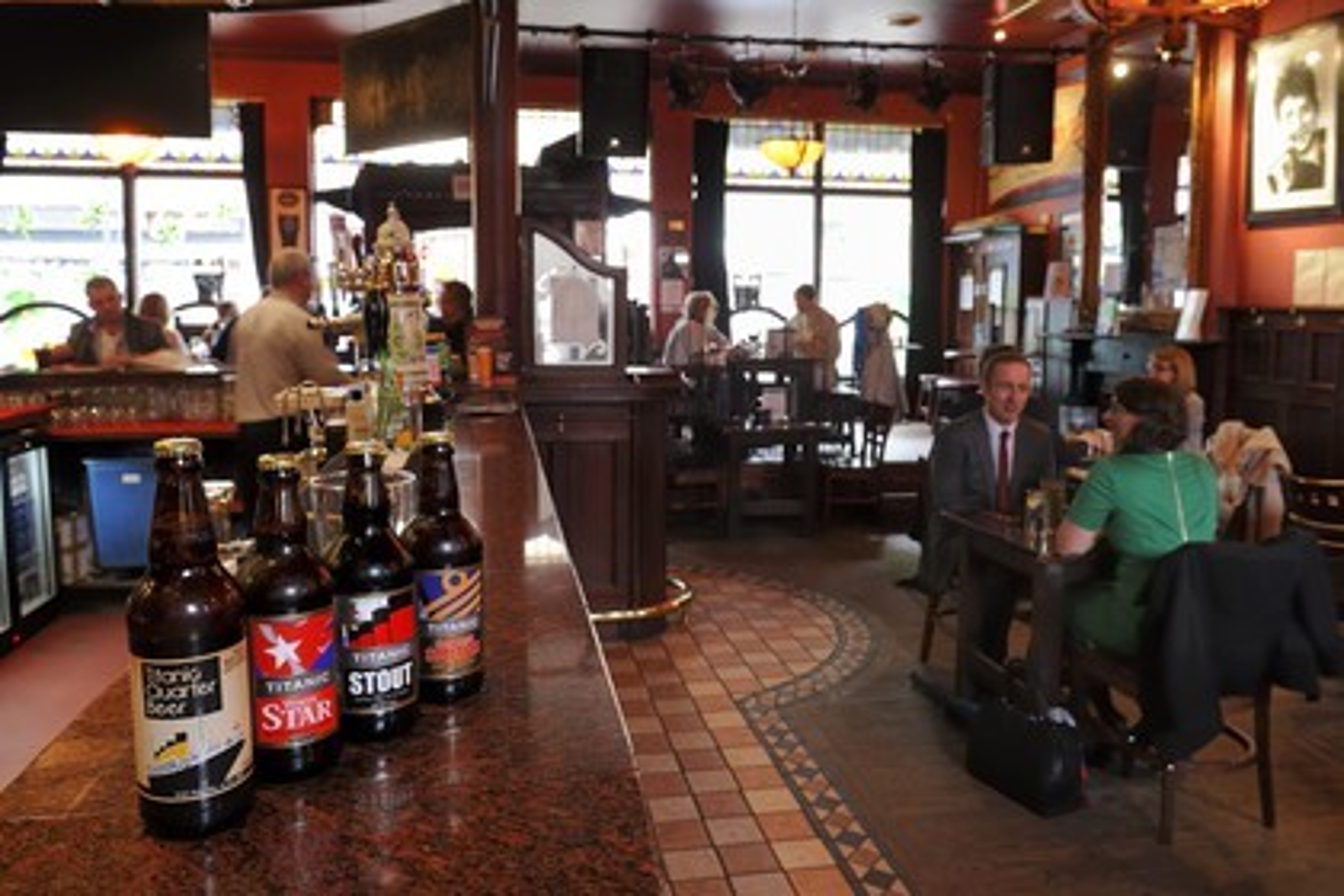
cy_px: 448
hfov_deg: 73.7
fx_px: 896
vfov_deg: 53.1
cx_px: 672
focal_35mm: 24
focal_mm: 24
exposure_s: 1/5
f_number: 7.1
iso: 800
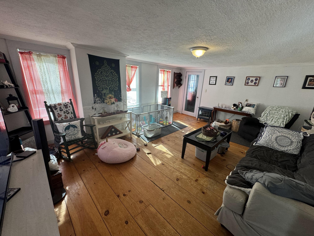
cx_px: 157
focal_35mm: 14
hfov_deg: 102.1
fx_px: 127
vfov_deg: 85.7
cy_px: 118
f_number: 2.2
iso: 200
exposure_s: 1/120
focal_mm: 2.22
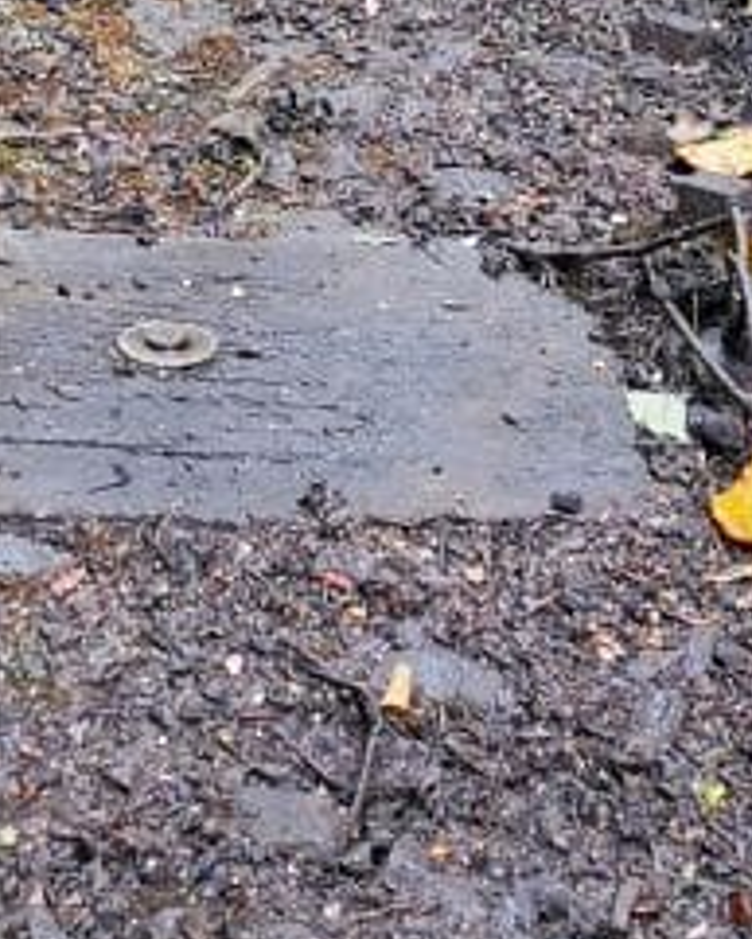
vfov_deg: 11.8
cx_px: 323
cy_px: -931
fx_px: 4059
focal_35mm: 146
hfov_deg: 10.6
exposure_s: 1/135
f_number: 1.8
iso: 50
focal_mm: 4.75
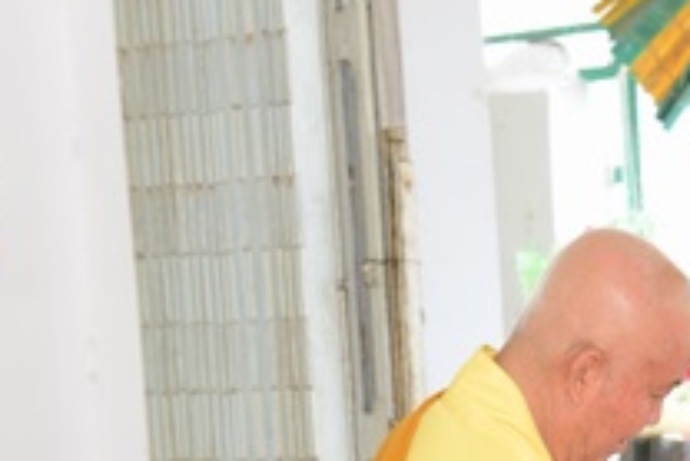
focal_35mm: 181
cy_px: 680
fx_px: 3471
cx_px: 843
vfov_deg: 7.5
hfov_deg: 11.1
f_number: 5.6
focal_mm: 58
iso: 800
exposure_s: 1/30
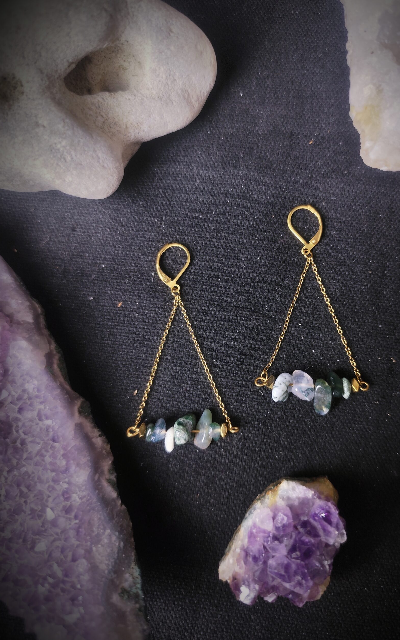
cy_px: 315
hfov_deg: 48.9
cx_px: 245
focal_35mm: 25
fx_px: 436
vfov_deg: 72.5
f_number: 1.65
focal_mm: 6.19
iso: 250
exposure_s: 1/50
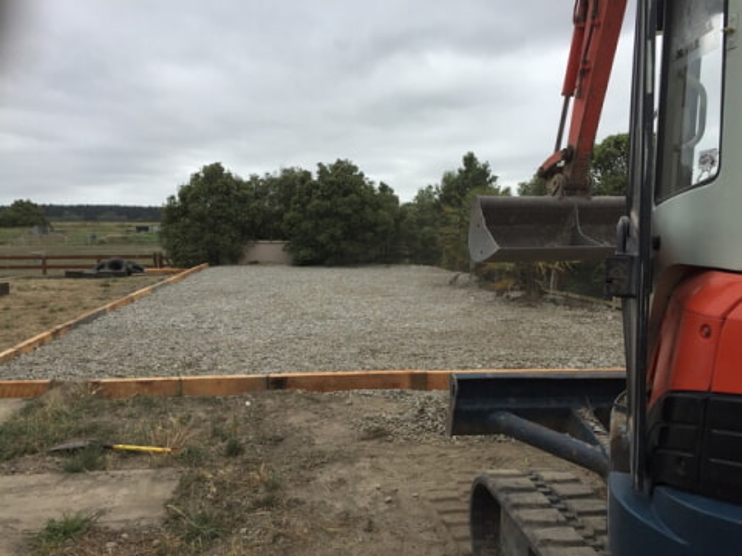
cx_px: 371
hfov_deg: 61.7
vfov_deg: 48.2
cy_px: 278
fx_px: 622
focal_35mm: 29
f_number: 2.2
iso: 32
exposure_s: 1/2639
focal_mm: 4.15
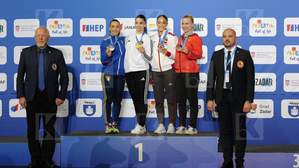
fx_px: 721
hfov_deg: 23.4
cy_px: 74
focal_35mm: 91
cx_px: 149
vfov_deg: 13.3
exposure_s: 1/250
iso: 800
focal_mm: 86
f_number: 2.8
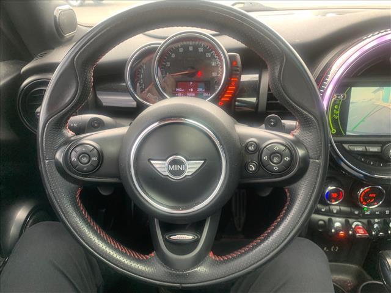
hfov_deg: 67.3
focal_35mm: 26
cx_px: 196
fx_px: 294
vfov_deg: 53.1
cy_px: 146
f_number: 1.8
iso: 125
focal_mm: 4.25
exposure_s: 1/60
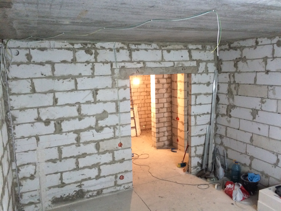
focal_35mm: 29
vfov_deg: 48.2
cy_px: 106
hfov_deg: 61.7
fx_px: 235
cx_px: 140
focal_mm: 4.15
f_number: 2.2
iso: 320
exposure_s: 1/20
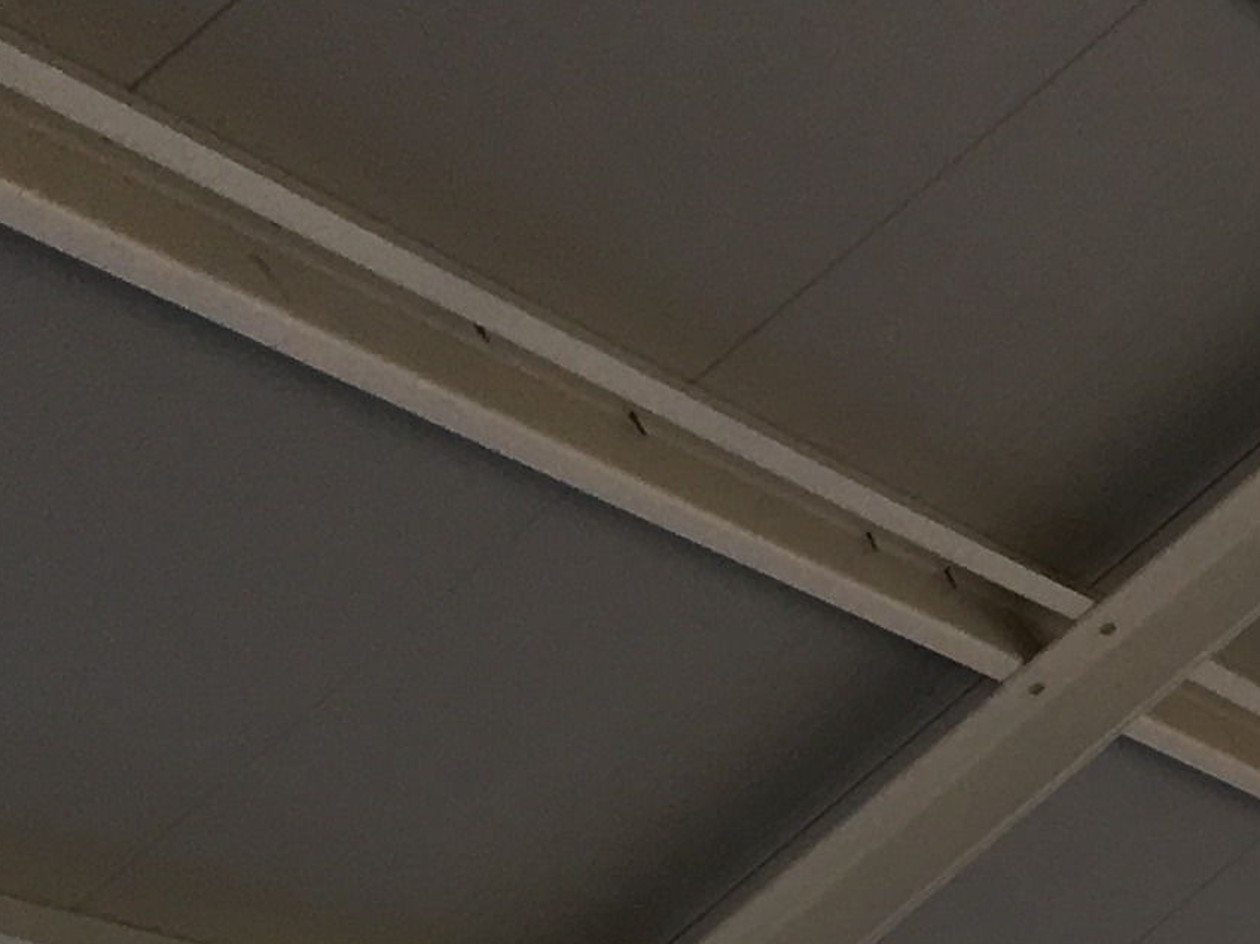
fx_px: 5022
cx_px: 2776
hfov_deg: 12.1
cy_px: 1246
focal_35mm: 138
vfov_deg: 10.5
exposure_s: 1/100
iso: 32
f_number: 2.2
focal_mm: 4.15
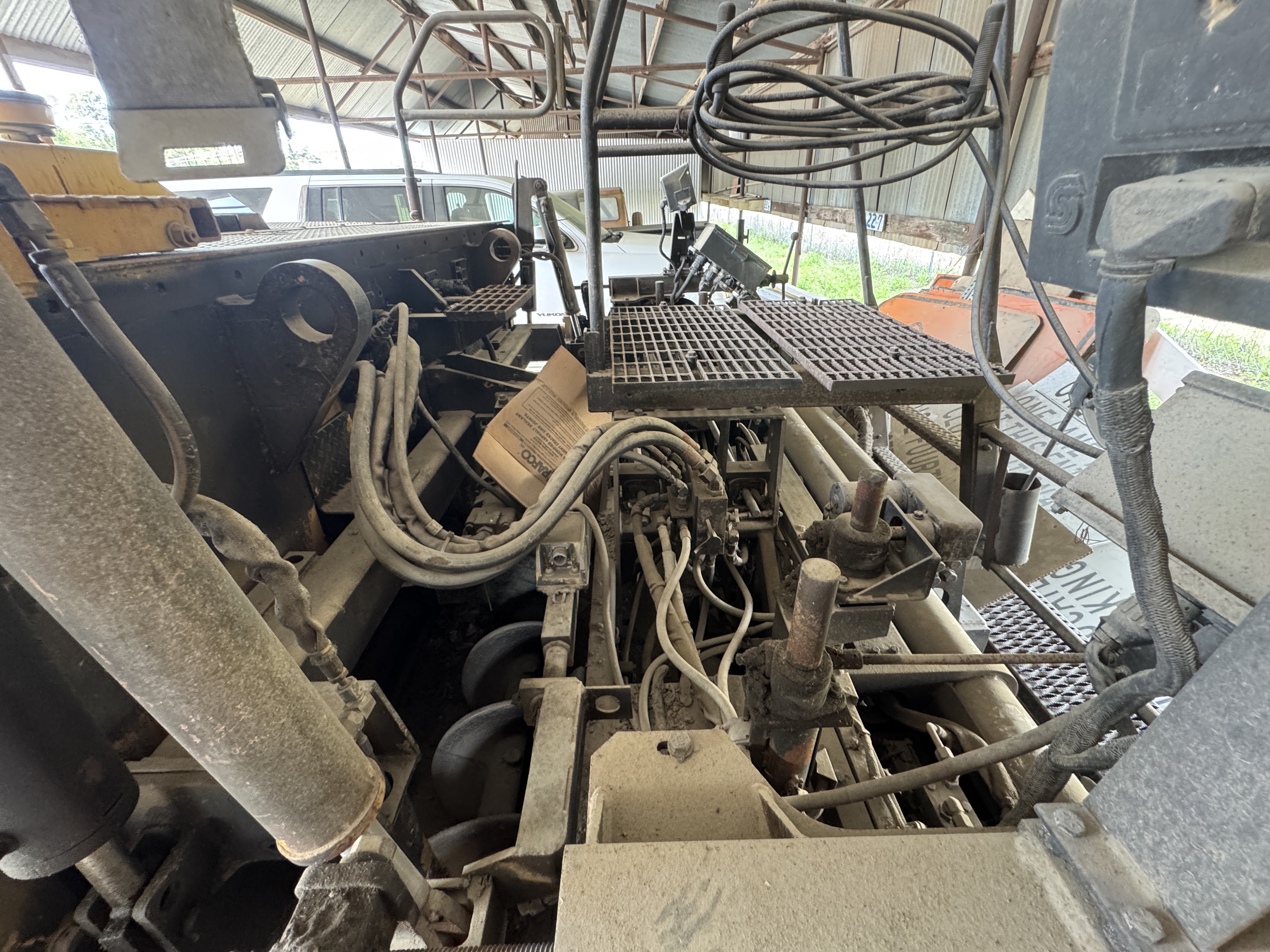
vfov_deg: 85.7
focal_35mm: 14
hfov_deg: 102.1
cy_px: 476
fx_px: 514
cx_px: 635
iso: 400
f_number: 2.2
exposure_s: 1/60
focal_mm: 2.22
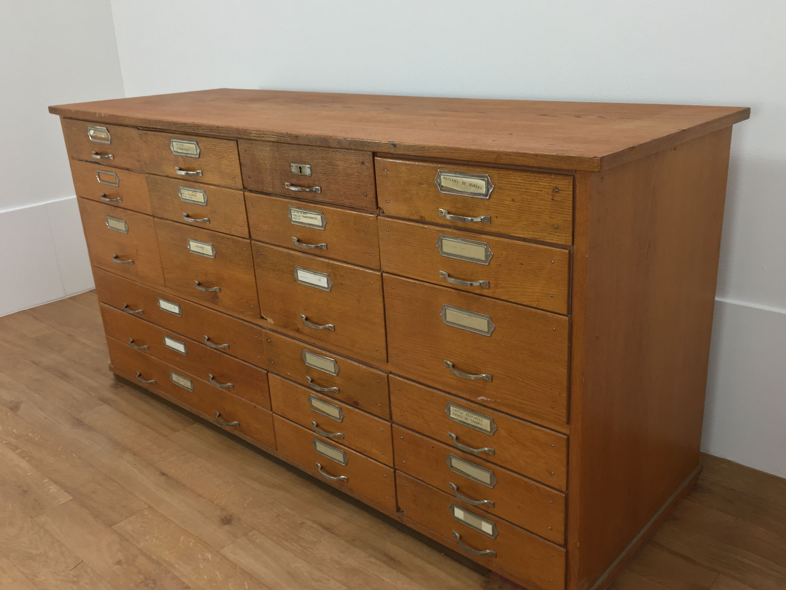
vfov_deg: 44.2
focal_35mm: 32
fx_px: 727
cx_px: 422
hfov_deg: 56.8
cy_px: 296
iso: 50
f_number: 2.2
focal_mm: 4.15
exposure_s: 1/33
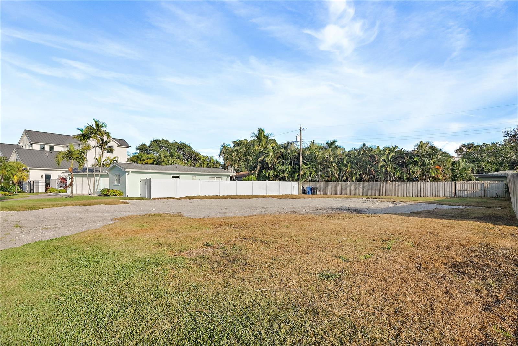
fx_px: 310
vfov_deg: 58.4
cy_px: 173
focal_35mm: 22
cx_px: 259
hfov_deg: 79.8
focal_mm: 21.5
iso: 1600
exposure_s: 1/1000
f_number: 9
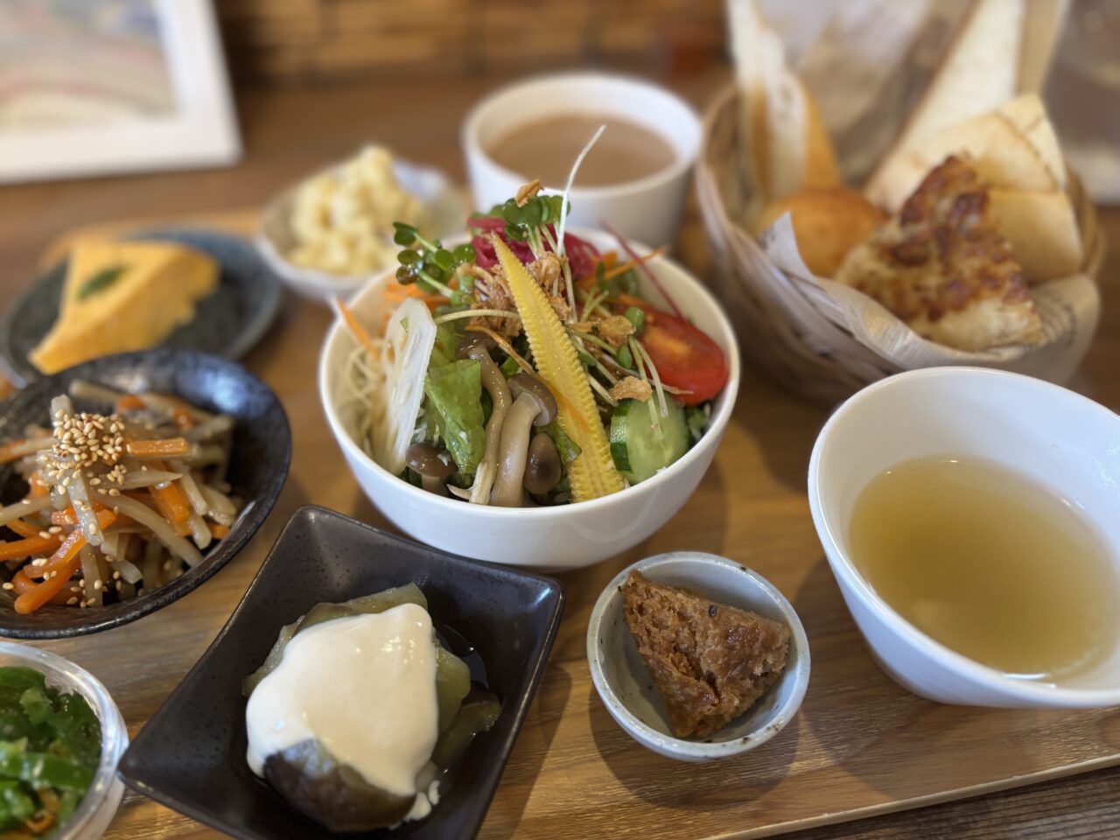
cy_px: 420
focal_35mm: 26
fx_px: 841
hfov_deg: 67.3
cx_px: 560
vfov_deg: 53.1
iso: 320
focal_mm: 5.96
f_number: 1.6
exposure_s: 1/60
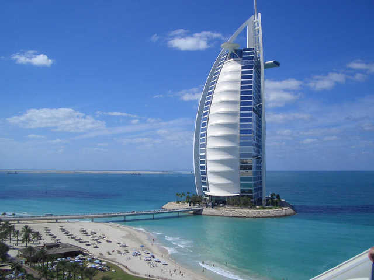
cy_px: 140
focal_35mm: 35
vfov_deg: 40.7
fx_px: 378
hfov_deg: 52.6
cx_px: 187
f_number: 4.3
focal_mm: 5.8
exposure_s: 1/1250
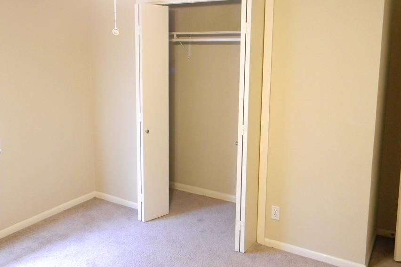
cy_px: 113
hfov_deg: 54.4
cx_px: 192
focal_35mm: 35
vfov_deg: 37.8
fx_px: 390
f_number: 3.5
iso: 400
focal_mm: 5
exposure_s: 1/11.7
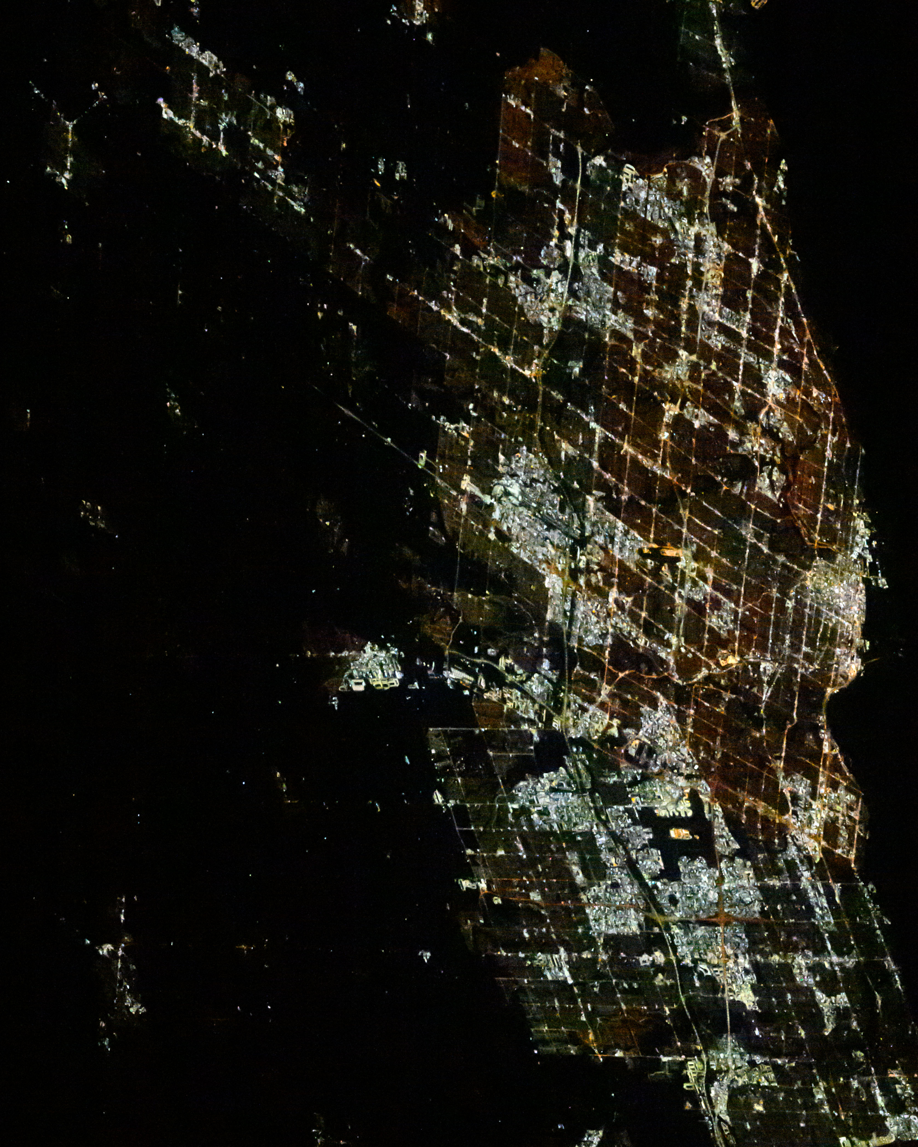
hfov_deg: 4.2
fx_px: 12633
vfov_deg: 5.2
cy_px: 588
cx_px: 737
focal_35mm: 372
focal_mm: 200
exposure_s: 1/250
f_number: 2
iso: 25600
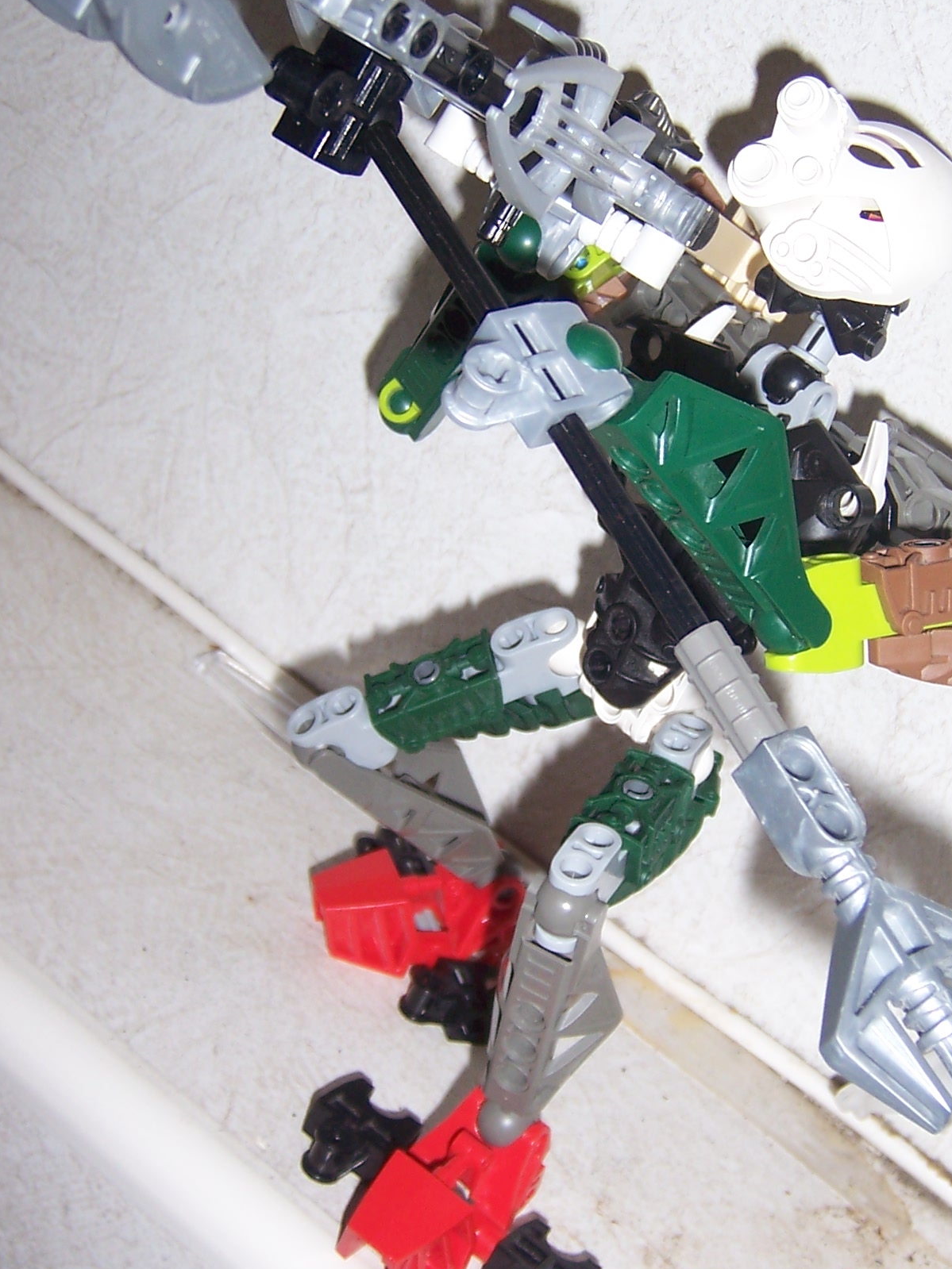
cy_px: 594
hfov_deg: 25.1
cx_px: 651
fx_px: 2127
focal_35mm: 58
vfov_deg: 33.2
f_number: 2.8
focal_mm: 6.2
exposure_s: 1/60
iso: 80
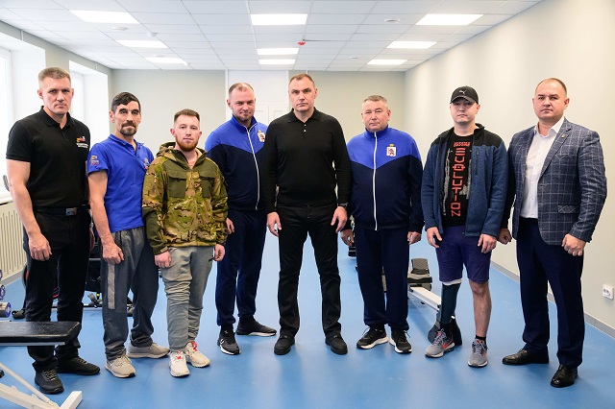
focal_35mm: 35
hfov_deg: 54.5
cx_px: 308
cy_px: 204
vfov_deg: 37.8
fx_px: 598
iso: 6400
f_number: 7.1
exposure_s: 1/200
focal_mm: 35
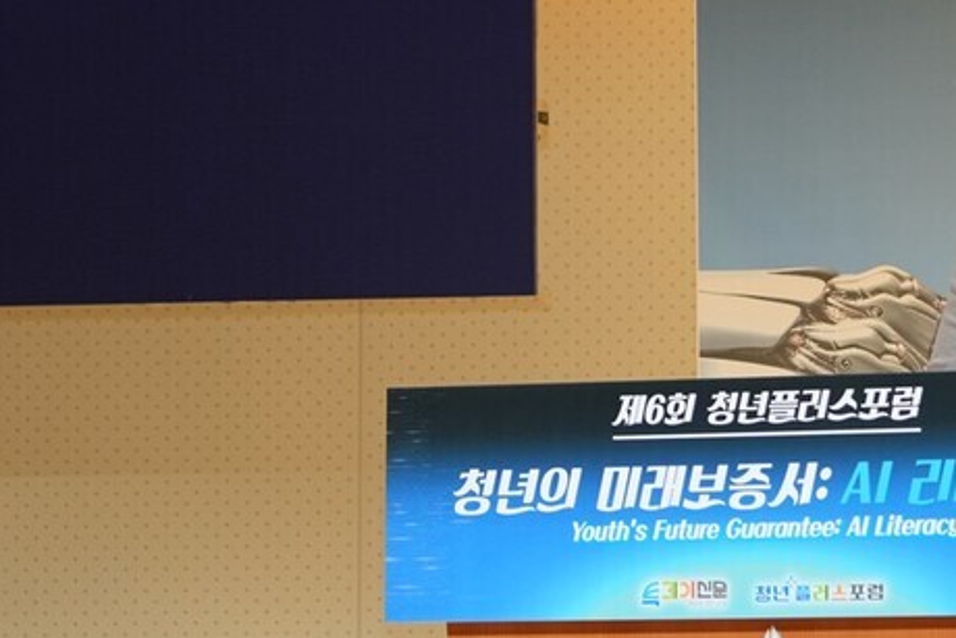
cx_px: 977
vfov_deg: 6.3
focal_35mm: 219
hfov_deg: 9.3
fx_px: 5817
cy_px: 127
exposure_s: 1/100
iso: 2000
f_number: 4
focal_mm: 105
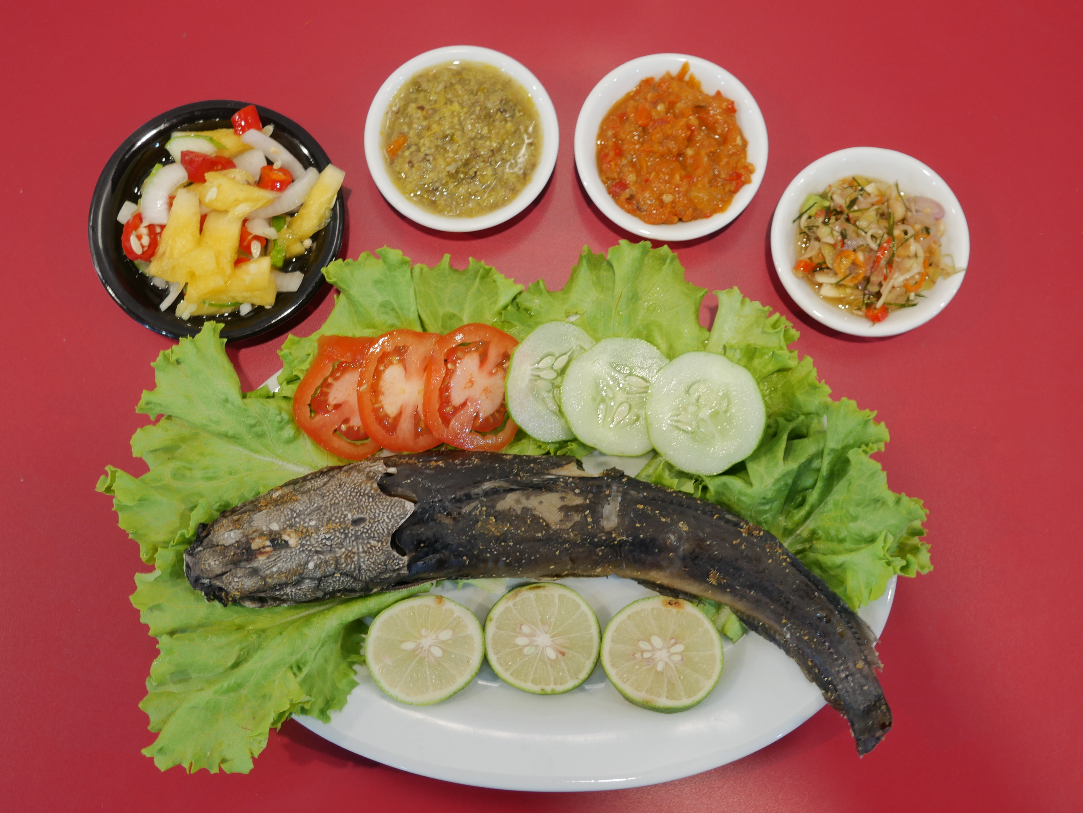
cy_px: 406
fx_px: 1252
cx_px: 542
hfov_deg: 46.8
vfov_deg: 36.0
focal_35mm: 40
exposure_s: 1/3.2
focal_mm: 20
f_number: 4.5
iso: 800
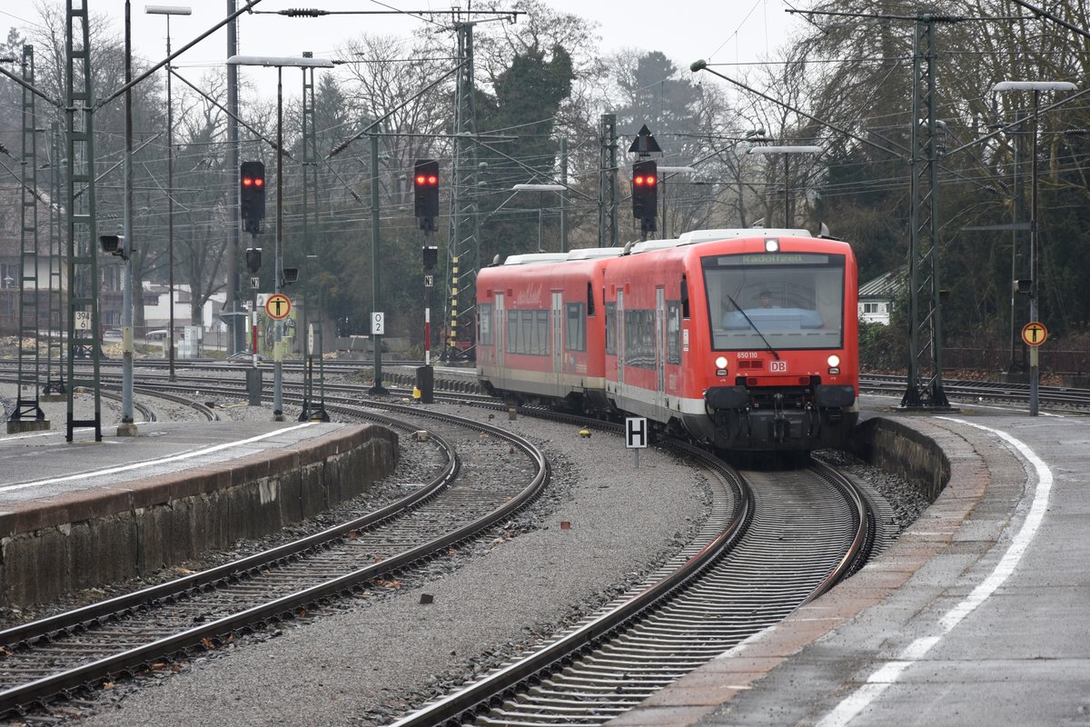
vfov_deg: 9.9
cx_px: 545
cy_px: 364
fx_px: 4178
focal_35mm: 138
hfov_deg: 14.9
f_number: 5.6
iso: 100
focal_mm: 92
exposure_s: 1/50
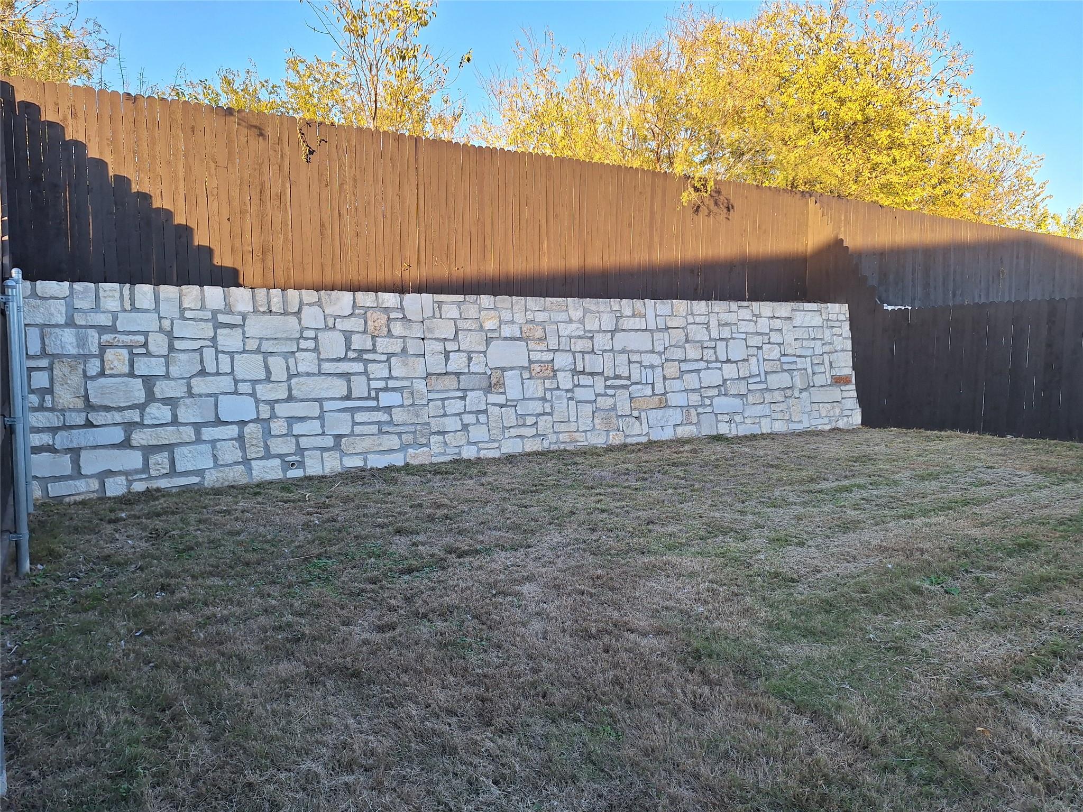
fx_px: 720
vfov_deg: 58.9
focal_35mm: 23
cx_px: 542
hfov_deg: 73.9
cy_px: 406
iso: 40
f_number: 1.8
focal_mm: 5.54
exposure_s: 1/325
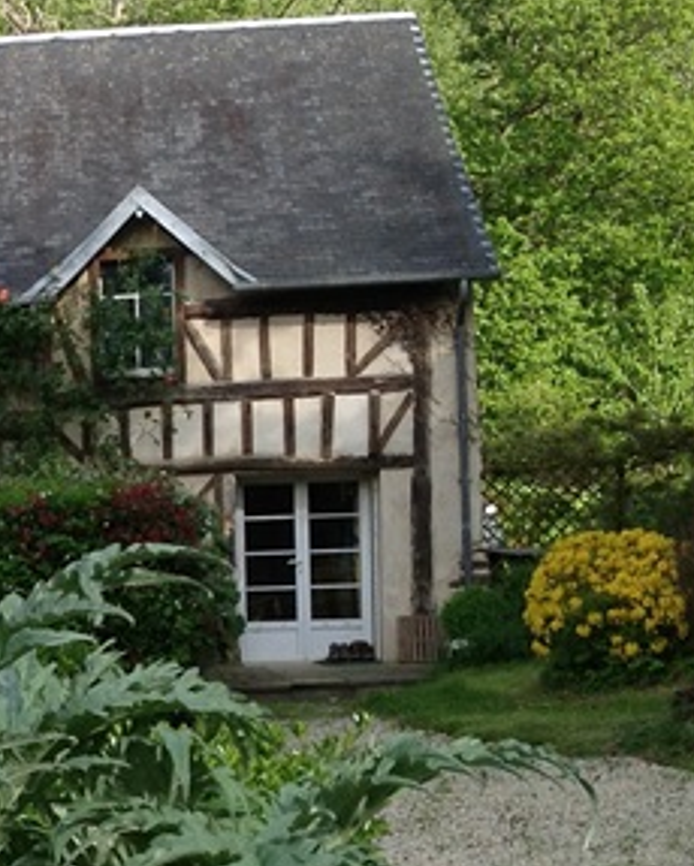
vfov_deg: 19.9
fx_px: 2437
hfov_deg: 15.4
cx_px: -226
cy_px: 727
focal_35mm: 95
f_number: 2.4
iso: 80
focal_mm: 4.28
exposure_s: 1/756
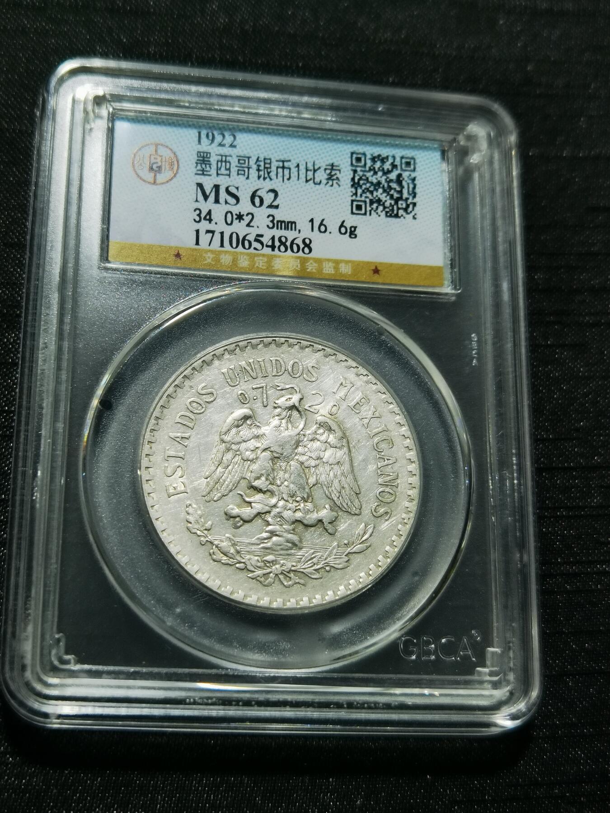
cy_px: 406
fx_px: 1151
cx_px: 305
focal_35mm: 49
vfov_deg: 38.9
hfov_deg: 29.7
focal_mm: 6.67
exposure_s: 1/100
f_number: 1.9
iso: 64
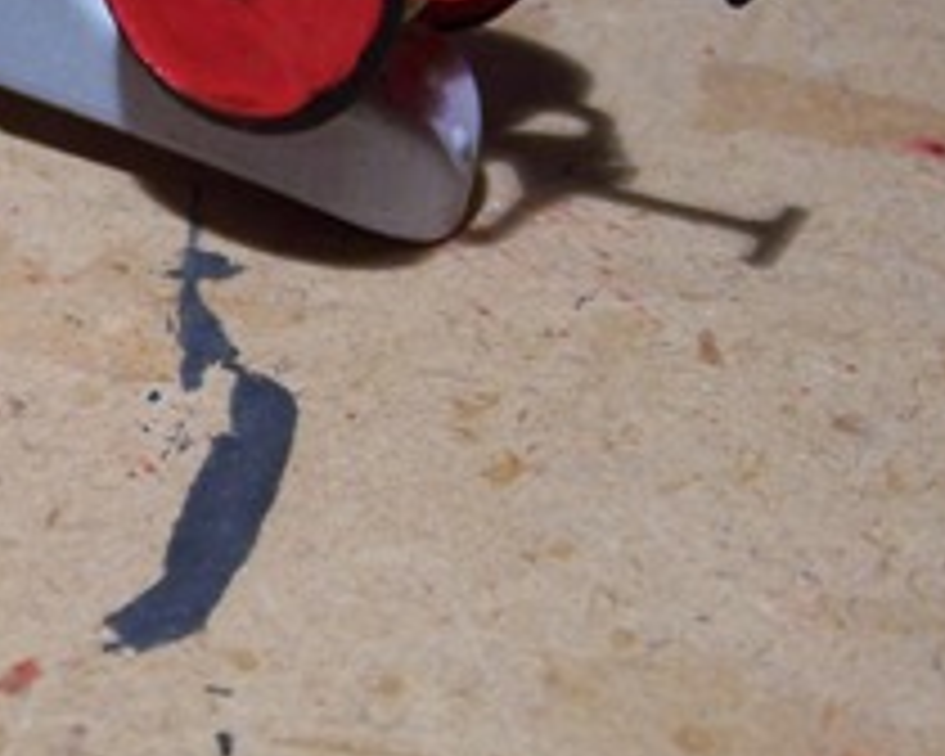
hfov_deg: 16.8
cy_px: 202
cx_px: 140
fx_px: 3160
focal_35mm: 113
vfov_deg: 13.6
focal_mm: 6.3
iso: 80
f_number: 2.8
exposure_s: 1/45
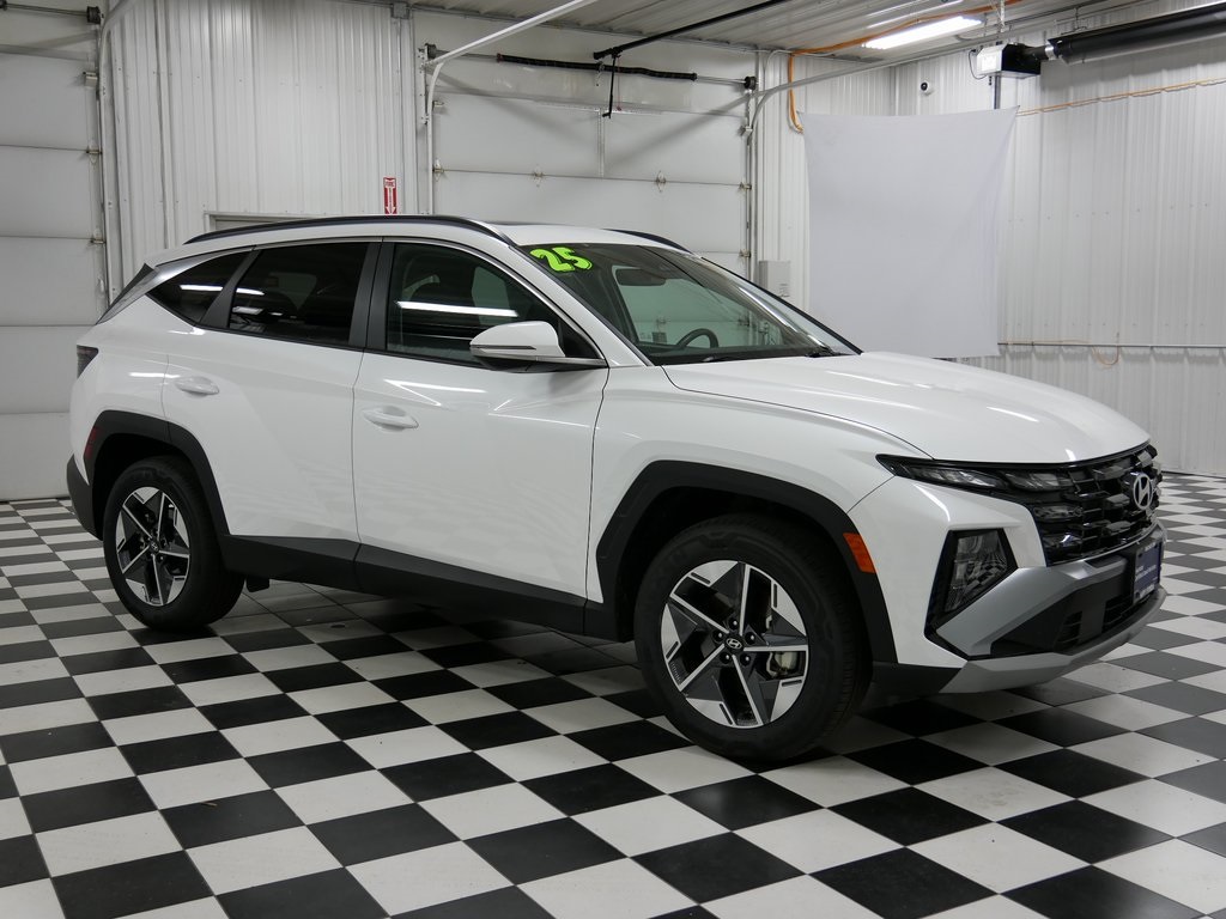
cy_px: 460
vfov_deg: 39.7
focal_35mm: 36
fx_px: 1275
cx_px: 613
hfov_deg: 51.4
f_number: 3.9
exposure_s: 1/60
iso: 320
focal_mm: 18
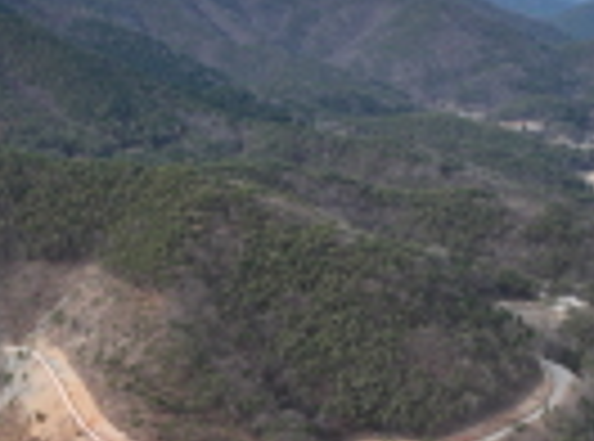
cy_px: 466
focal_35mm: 73
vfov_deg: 19.3
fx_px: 1248
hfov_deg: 24.6
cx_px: -86
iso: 100
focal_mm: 12.29
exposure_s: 1/1500
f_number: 2.8
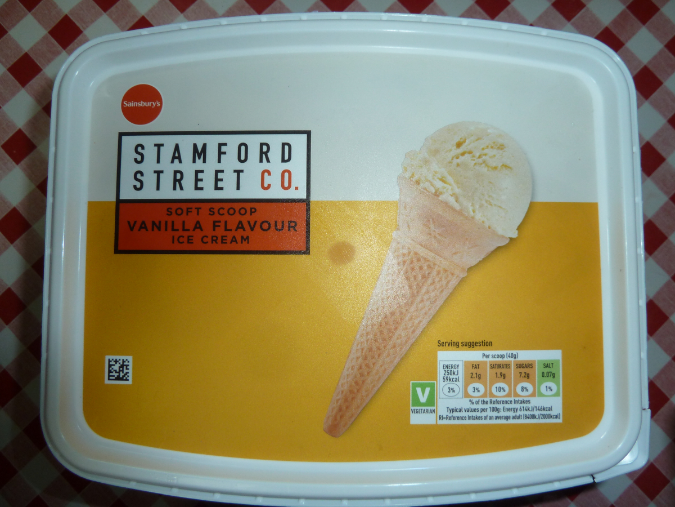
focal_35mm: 25
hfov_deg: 69.4
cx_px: 338
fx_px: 487
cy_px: 254
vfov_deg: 54.9
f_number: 3.3
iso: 100
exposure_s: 1/30
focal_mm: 4.1
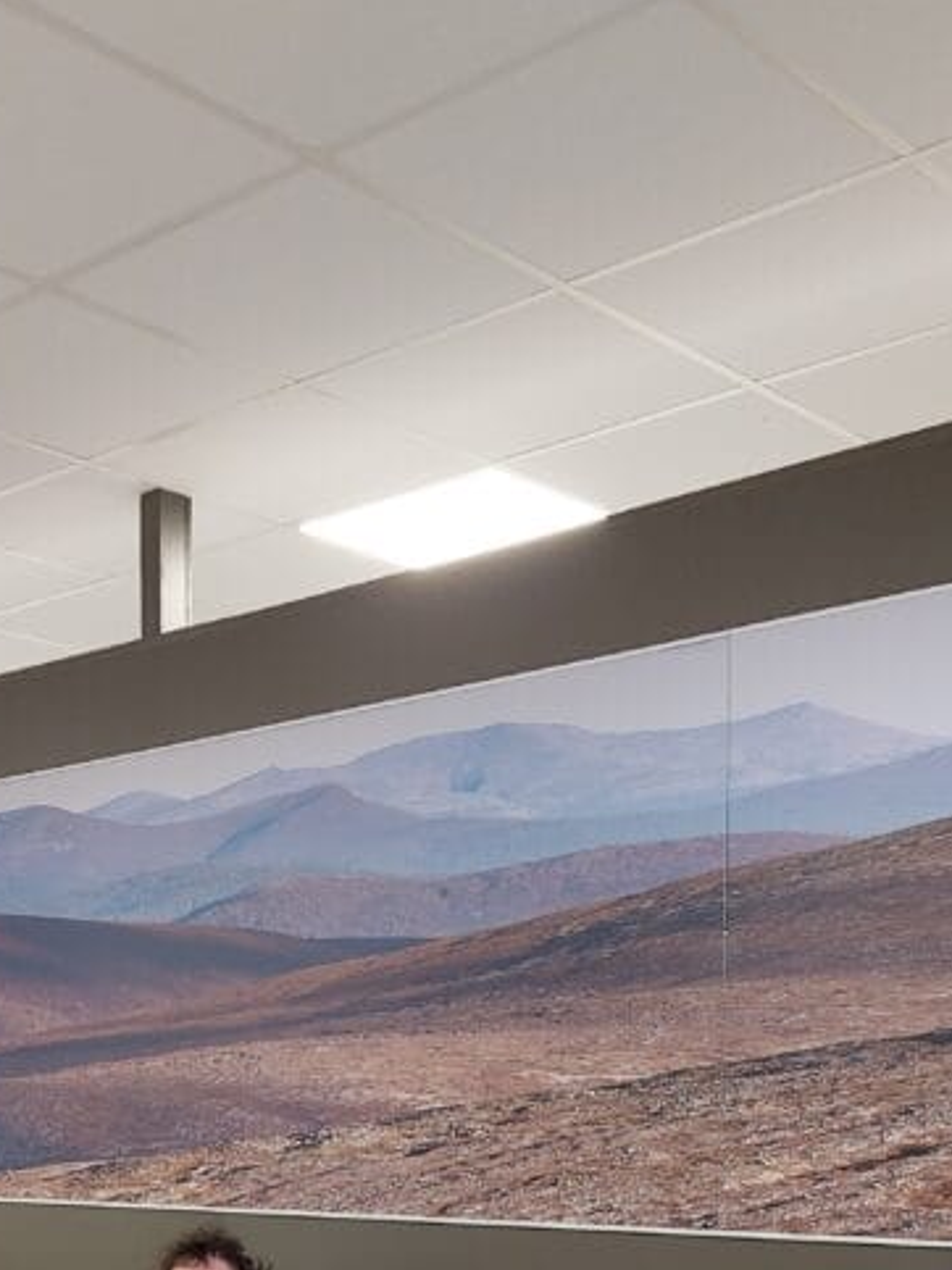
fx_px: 1944
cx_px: 258
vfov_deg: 33.5
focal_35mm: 53
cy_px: 1231
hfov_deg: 27.2
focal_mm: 5.23
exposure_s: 1/60
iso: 320
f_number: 1.8
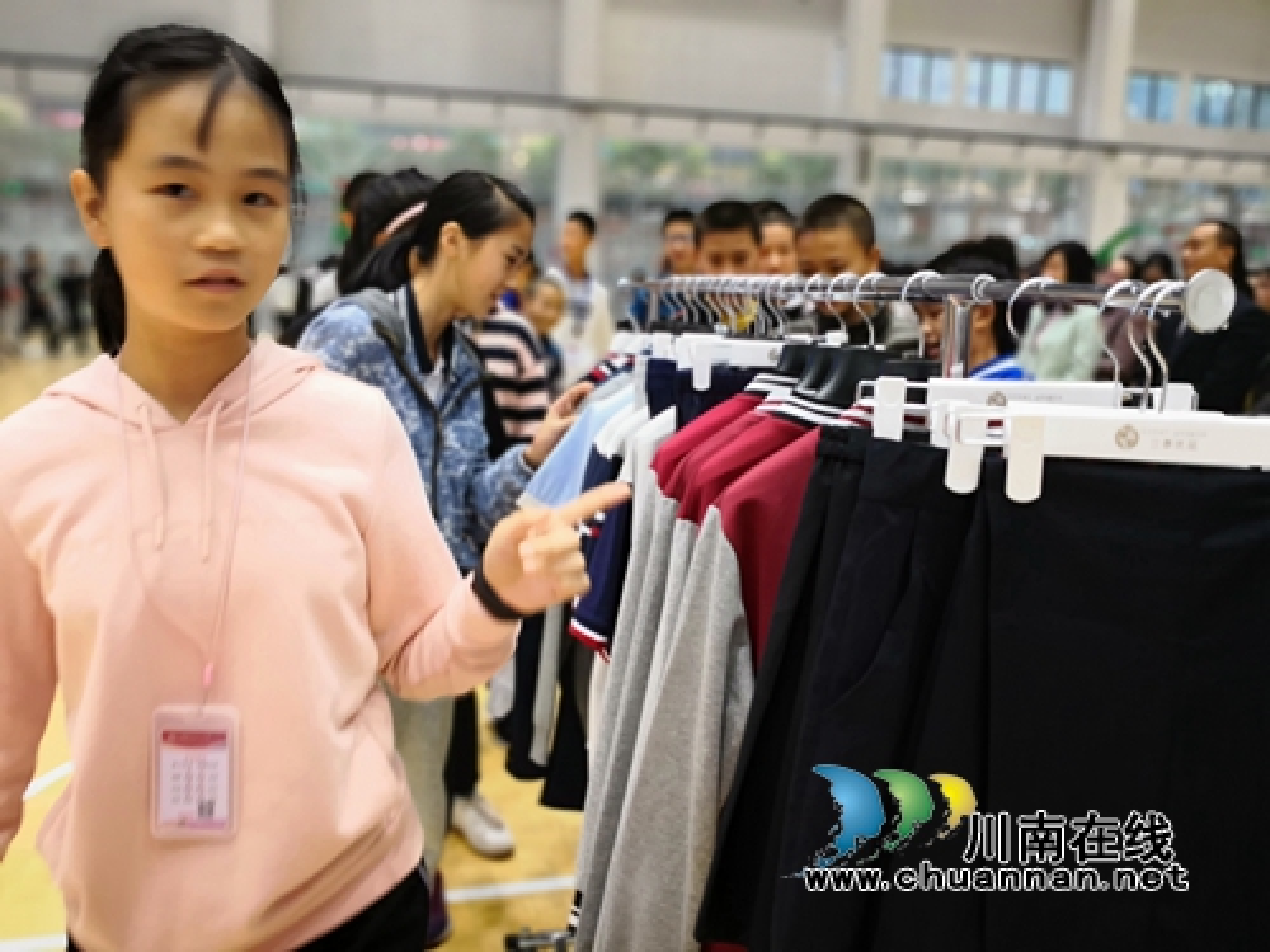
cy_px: 476
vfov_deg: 46.8
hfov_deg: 60.0
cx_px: 635
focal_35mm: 30
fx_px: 1101
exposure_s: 1/50
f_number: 1.6
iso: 160
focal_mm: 3.95
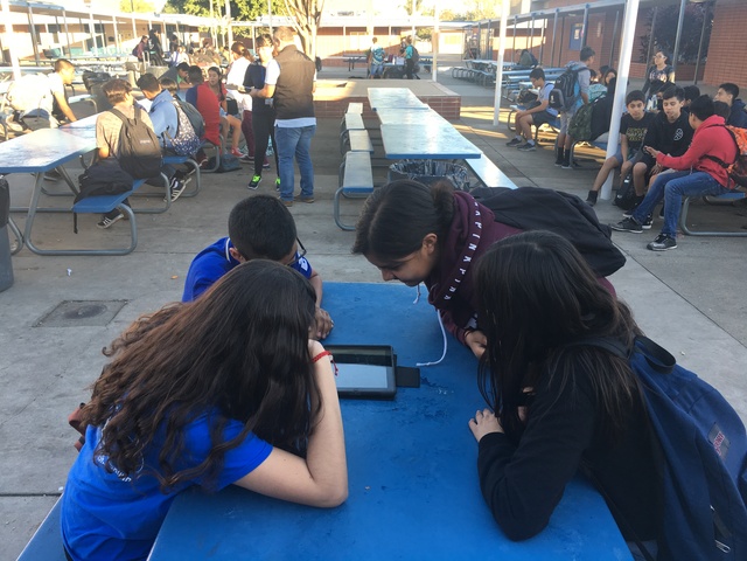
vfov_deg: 48.2
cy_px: 280
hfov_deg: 61.7
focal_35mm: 29
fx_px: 626
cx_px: 374
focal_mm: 4.15
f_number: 2.2
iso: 25
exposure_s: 1/120
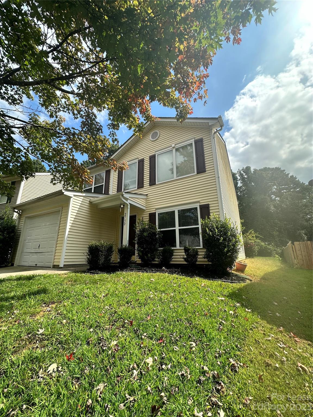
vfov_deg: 102.1
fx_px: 169
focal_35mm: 14
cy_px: 208
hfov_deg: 85.7
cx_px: 156
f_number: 2.2
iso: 40
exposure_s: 1/1006
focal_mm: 2.22
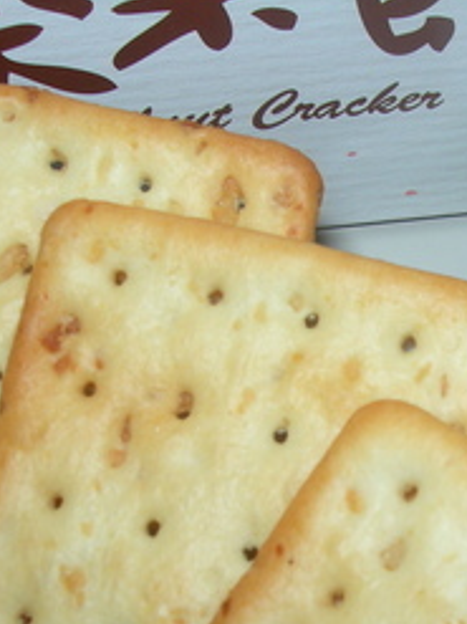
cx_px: 467
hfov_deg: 18.6
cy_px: 459
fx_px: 1386
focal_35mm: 77
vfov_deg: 25.1
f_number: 4.8
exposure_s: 1/60.1
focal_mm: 7.8
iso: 50
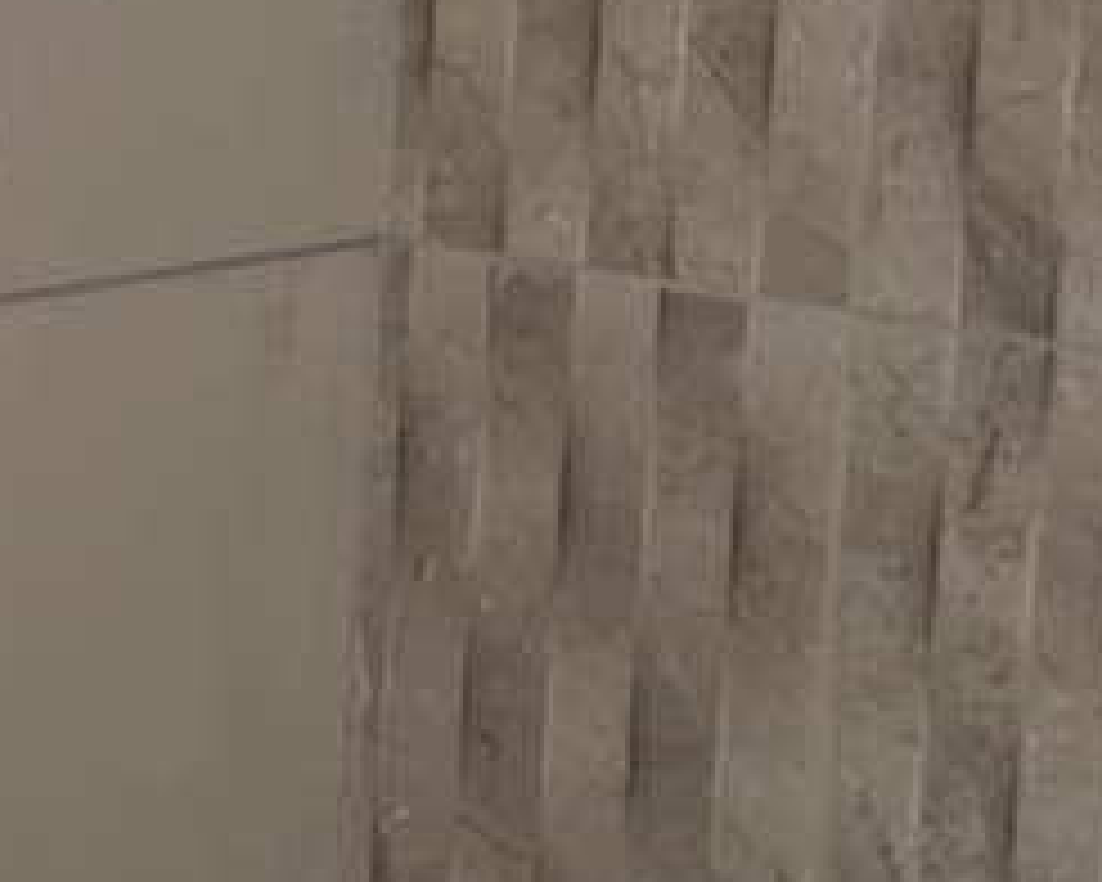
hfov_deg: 10.1
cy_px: -68
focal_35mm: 166
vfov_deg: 9.2
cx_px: -1534
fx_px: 5414
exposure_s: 1/122
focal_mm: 5.1
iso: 50
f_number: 1.6
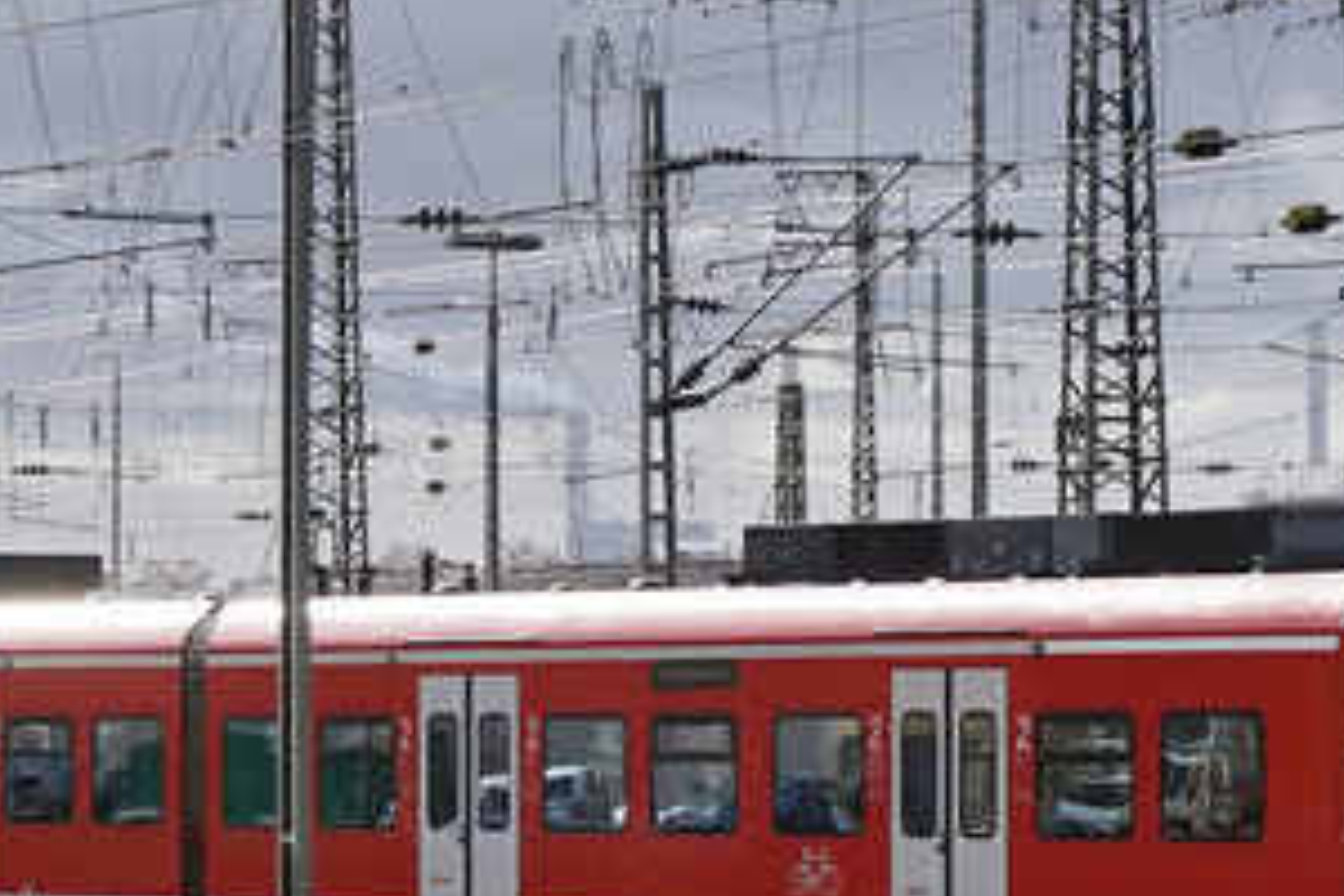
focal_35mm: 234
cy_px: 766
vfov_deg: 5.9
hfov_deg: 8.8
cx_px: 157
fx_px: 8735
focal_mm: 39
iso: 320
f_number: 5.6
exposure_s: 1/2000
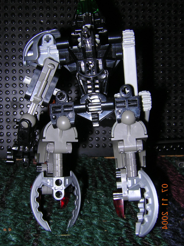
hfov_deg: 36.0
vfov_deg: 46.8
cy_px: 123
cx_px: 92
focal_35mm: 40
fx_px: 283
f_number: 5.4
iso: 100
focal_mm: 5.2
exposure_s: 1/60.1
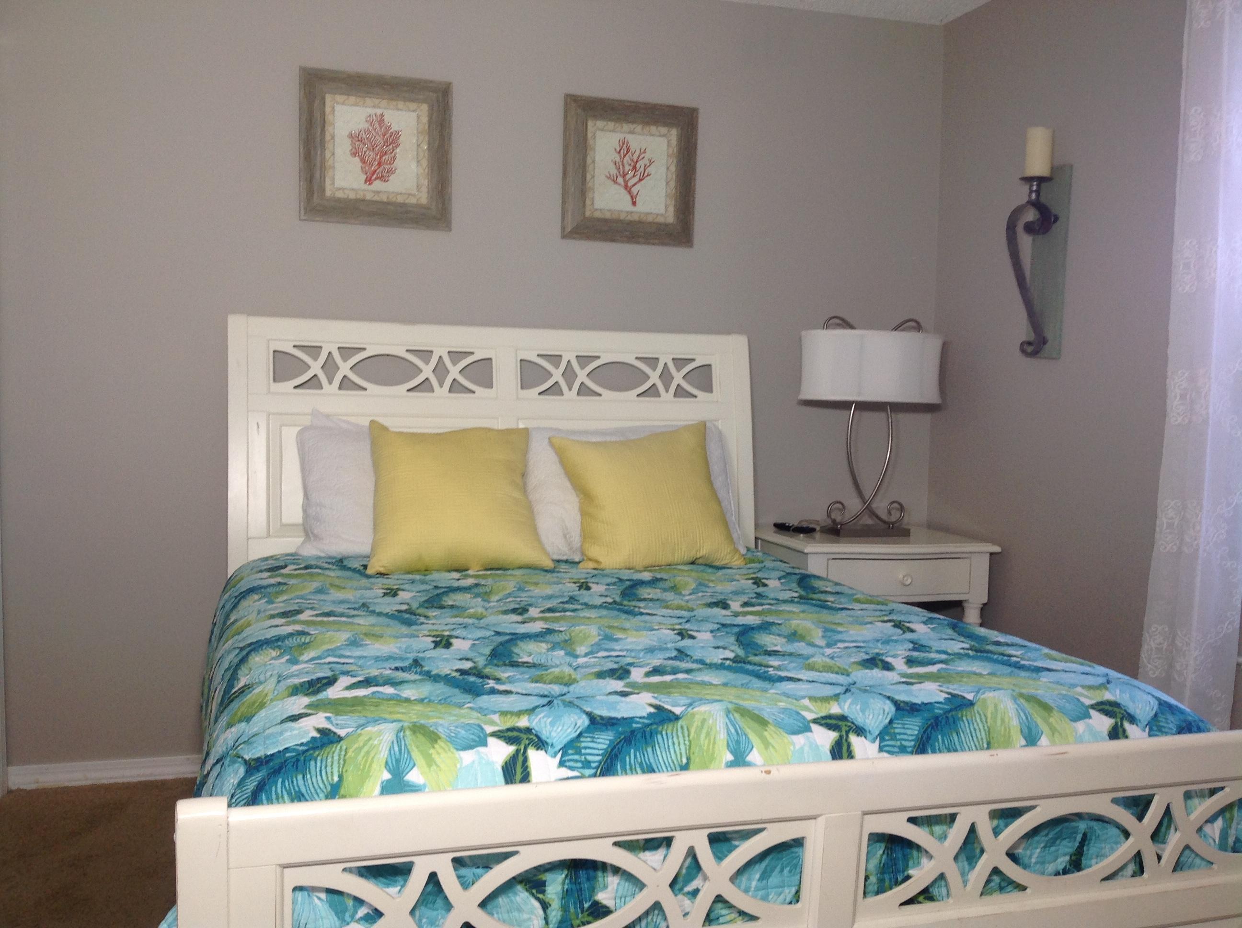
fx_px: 1254
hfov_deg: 52.7
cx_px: 621
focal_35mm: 35
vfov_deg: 40.6
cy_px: 464
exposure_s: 1/60
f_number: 2.4
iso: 64
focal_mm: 4.28
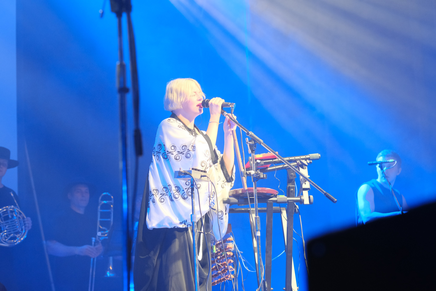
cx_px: 218
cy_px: 146
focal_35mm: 84
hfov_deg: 24.2
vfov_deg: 16.3
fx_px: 1017
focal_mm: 56
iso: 1600
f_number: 2.8
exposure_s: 1/100
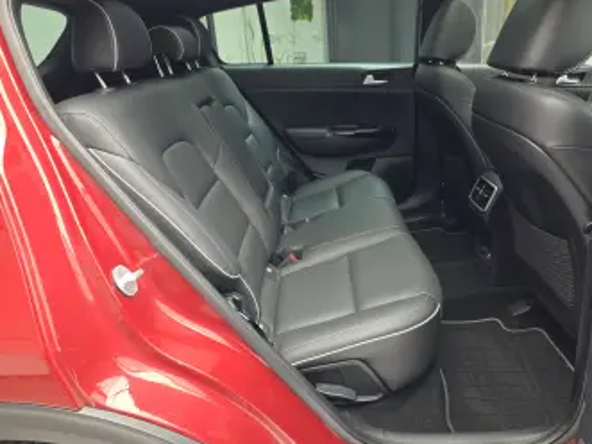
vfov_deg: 54.8
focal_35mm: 25
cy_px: 208
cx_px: 318
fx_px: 427
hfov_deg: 69.3
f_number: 1.7
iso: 160
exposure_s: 1/100
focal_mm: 6.25
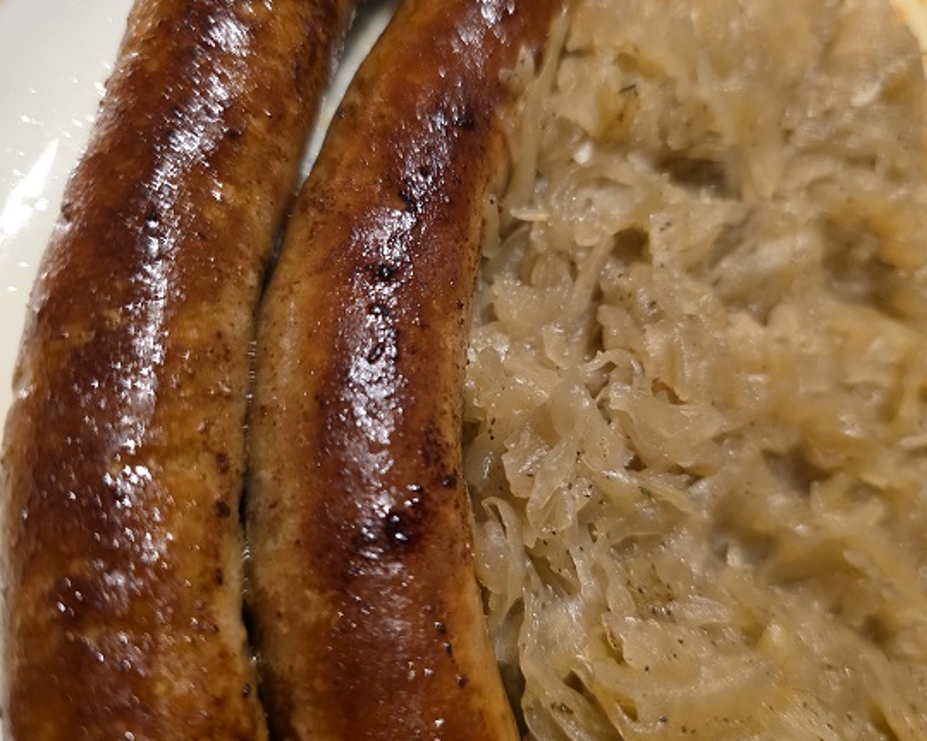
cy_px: 373
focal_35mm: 25
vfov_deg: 56.8
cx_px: 478
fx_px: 686
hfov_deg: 68.1
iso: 400
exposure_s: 1/52
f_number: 1.7
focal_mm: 6.3
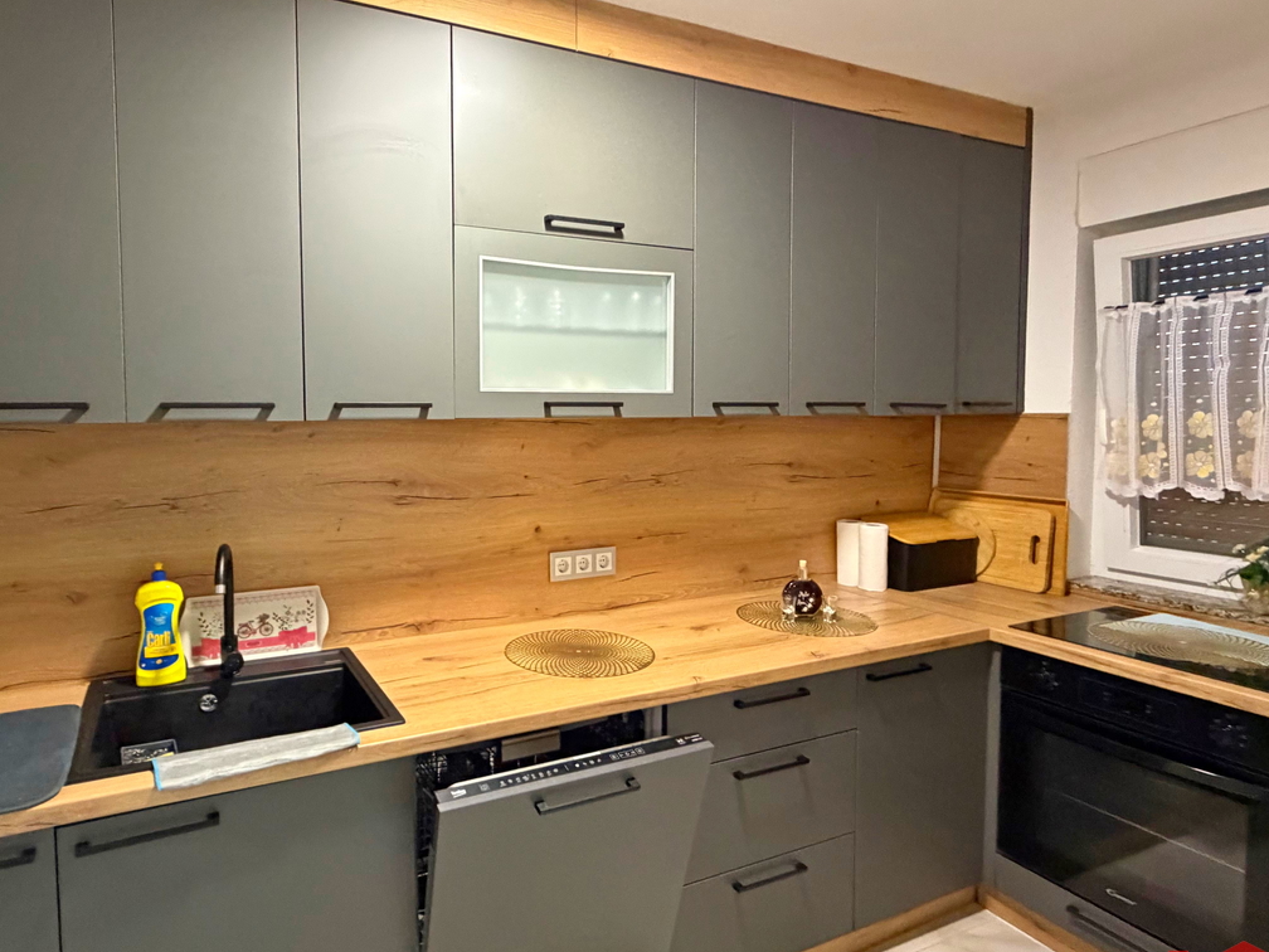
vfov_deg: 65.9
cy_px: 457
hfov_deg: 80.5
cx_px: 488
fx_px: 733
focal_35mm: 20
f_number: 2.2
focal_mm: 2.22
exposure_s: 1/50
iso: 640
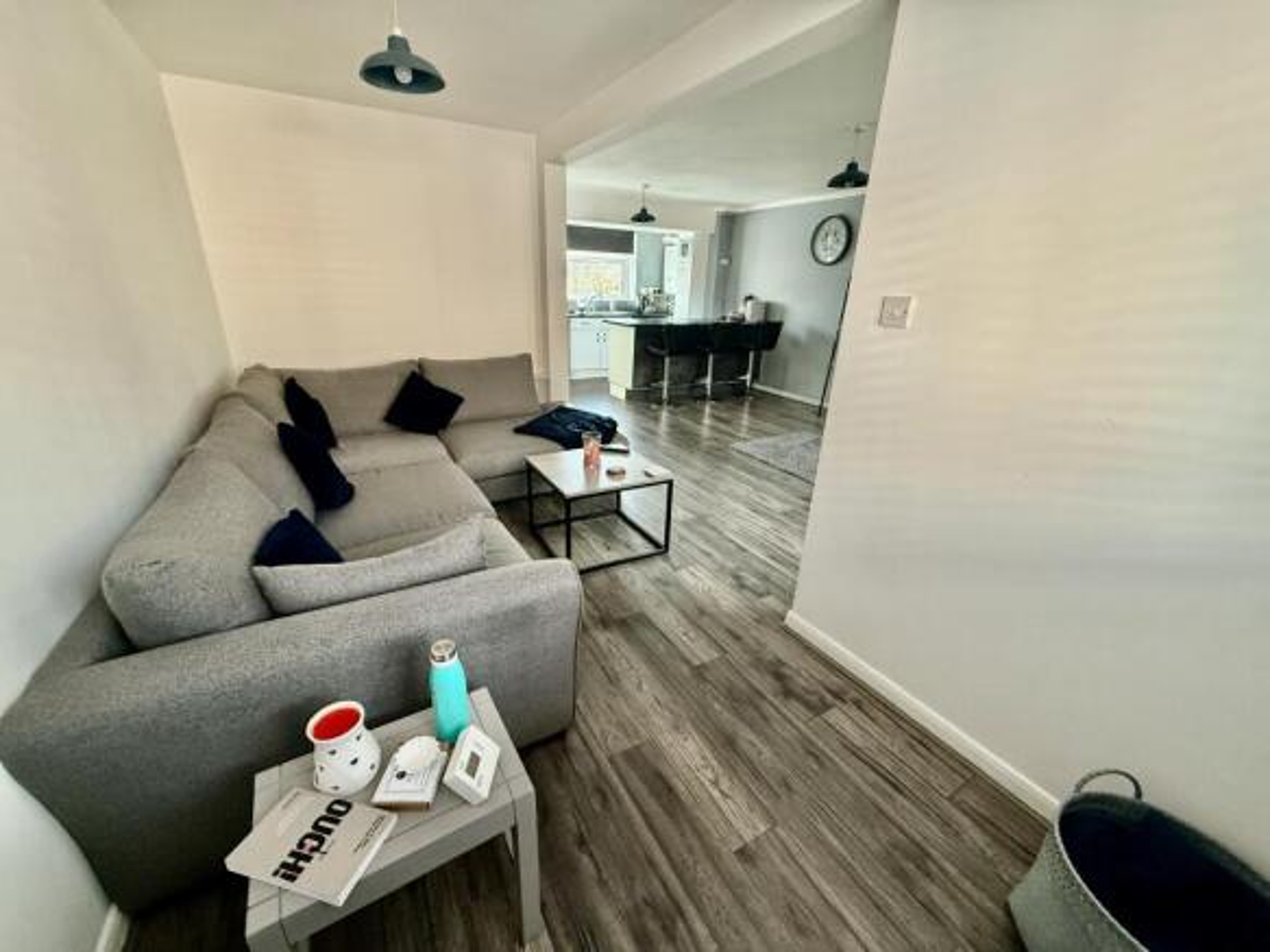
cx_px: 635
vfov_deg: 85.7
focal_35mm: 14
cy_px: 476
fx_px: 514
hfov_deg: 102.1
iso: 320
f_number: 2.2
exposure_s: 1/68
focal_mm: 2.22
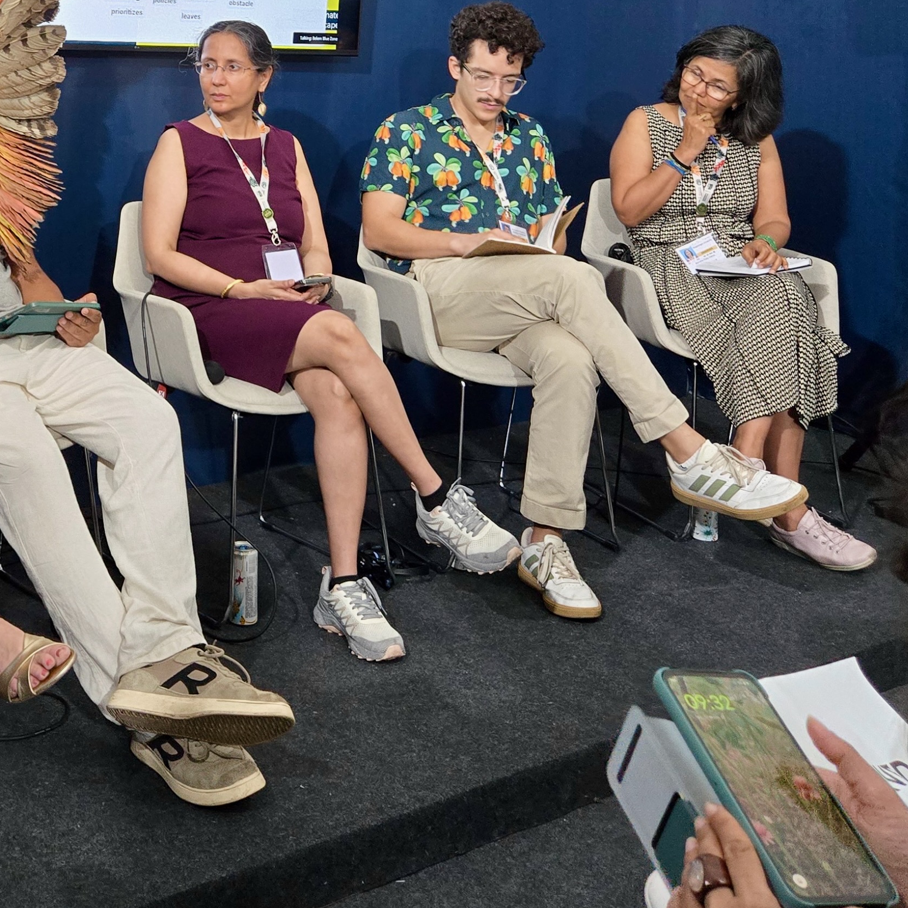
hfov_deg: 38.2
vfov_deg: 37.9
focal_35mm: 43
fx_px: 1276
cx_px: 234
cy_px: 199
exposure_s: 1/120
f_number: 1.8
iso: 640
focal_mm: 5.4
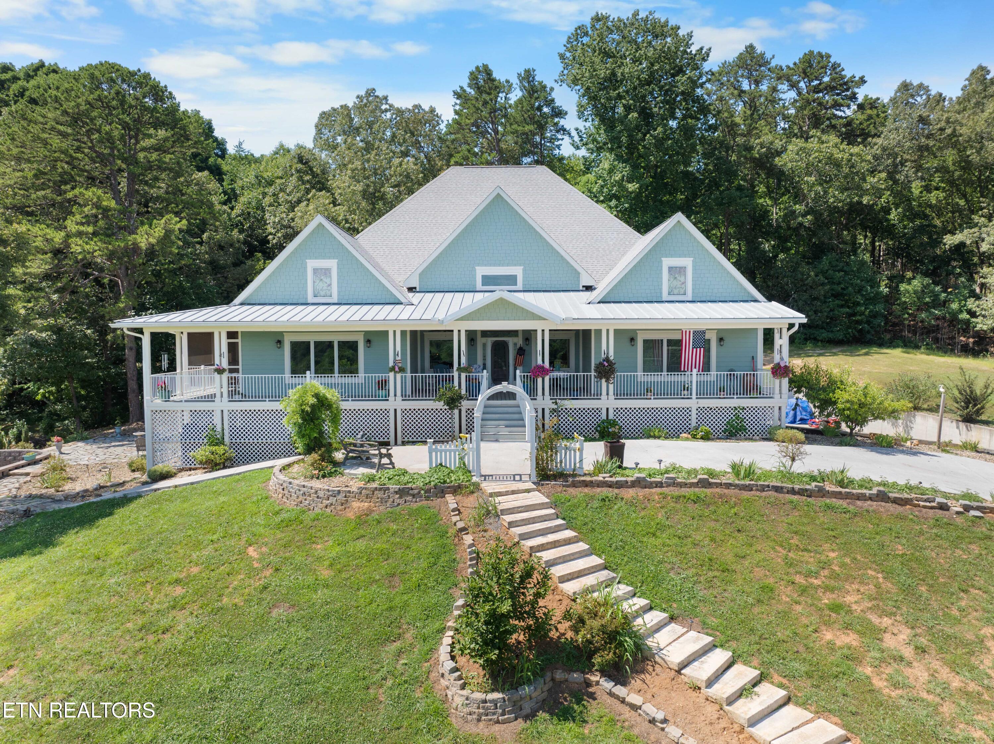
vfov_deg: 56.8
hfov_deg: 71.6
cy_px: 372
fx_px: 689
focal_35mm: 24
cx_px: 497
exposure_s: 1/60
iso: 110
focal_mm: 12.29
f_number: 2.8
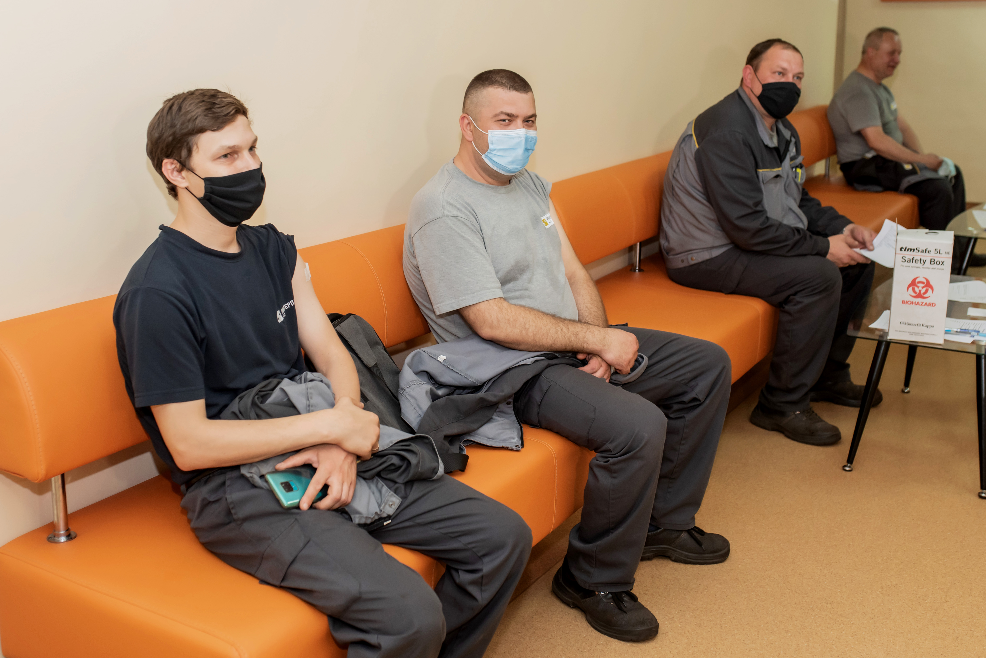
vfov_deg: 37.9
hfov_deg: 54.4
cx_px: 493
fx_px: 959
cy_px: 329
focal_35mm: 35
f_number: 2.8
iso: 640
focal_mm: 35
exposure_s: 1/160
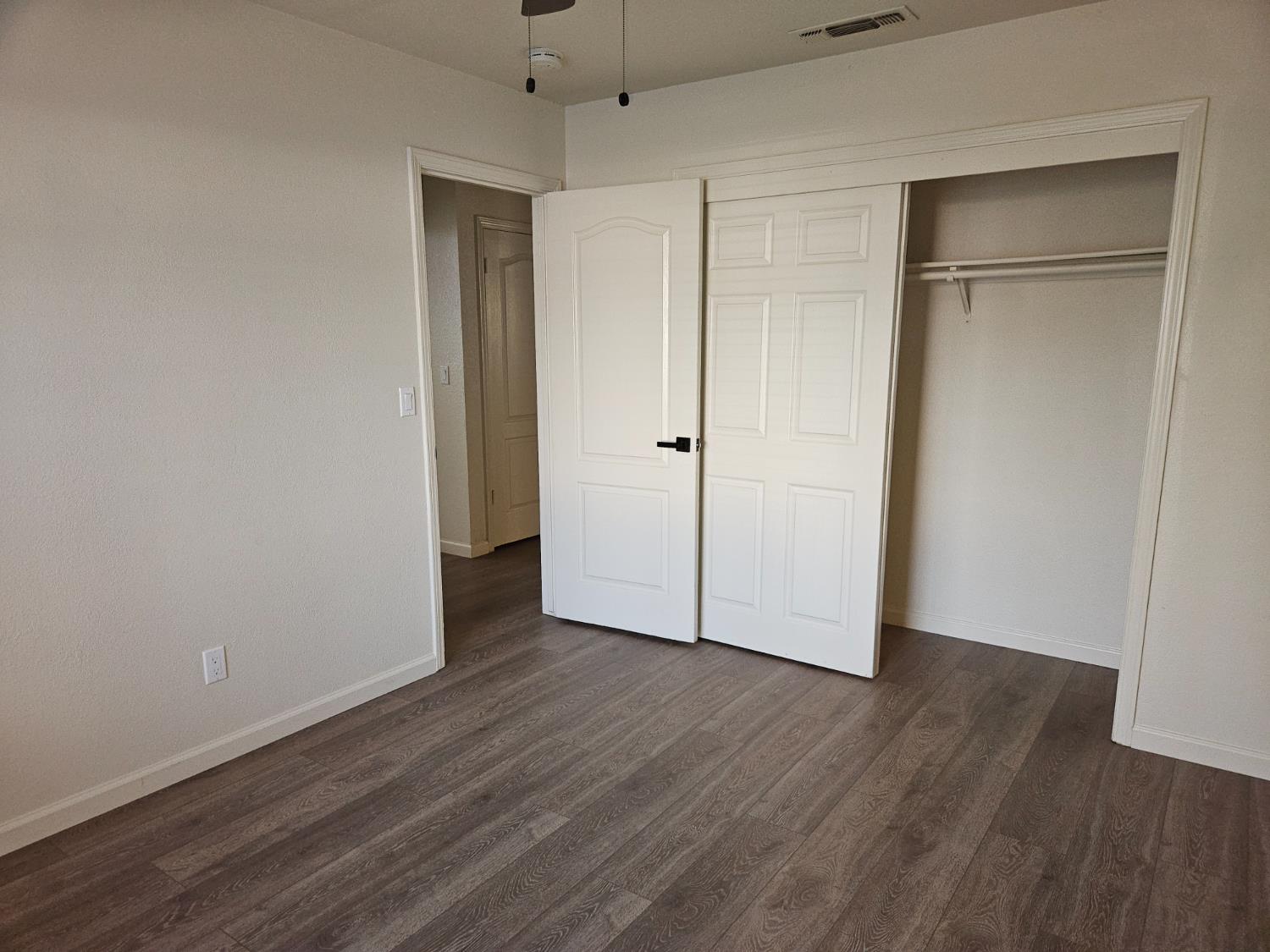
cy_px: 476
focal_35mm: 23
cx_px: 635
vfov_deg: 58.9
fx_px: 844
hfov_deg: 73.9
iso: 125
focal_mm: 5.4
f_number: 1.8
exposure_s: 1/60
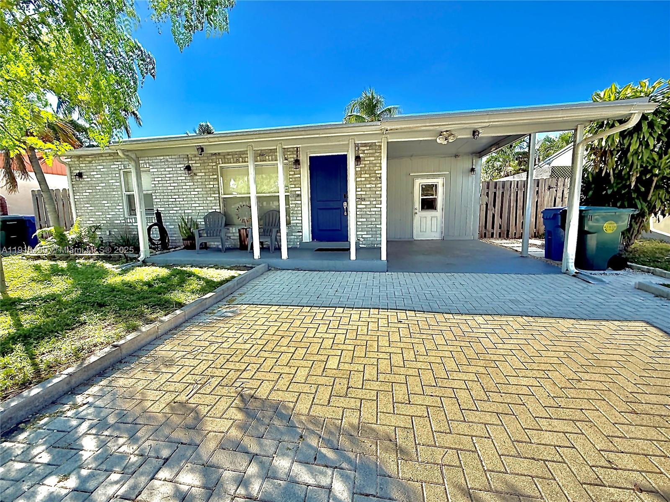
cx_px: 335
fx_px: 271
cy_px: 251
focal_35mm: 14
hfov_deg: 102.1
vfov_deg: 85.6
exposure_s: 1/864
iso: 64
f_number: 2.2
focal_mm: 2.22
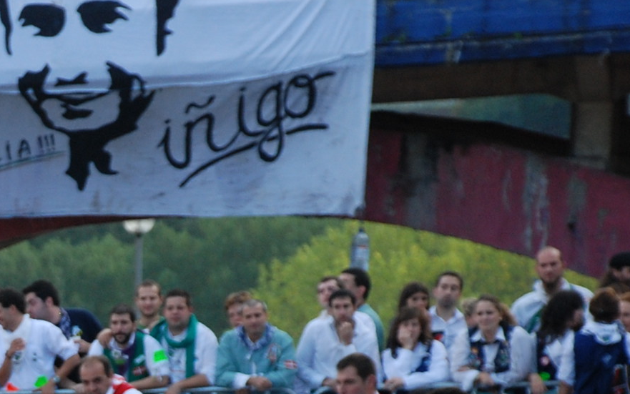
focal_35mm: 378
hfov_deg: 5.5
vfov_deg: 3.5
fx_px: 6486
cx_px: -340
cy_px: 648
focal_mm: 75
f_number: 5.6
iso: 320
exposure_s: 1/125
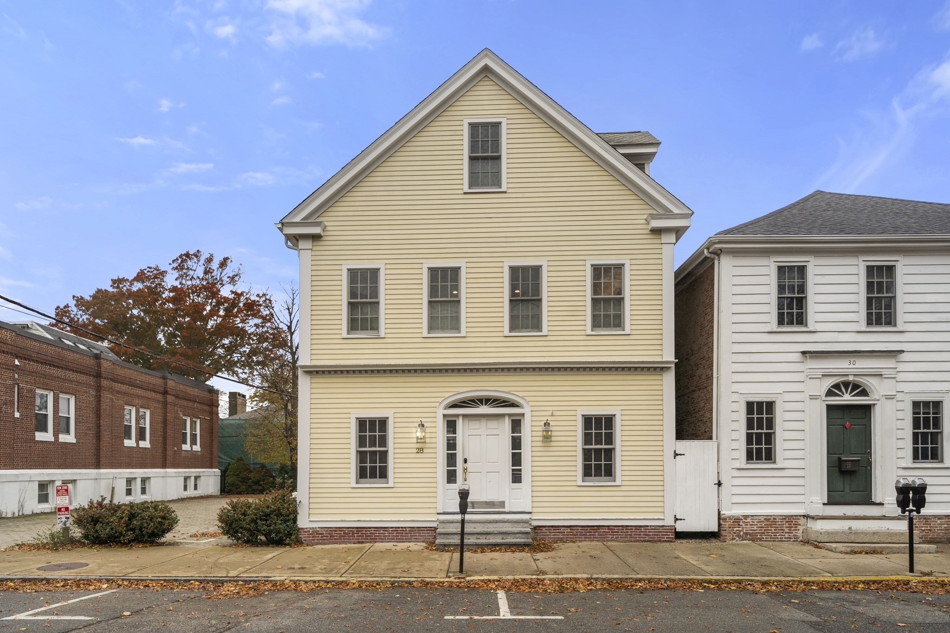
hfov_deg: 86.9
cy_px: 316
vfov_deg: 64.5
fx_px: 501
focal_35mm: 19
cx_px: 475
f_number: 7.1
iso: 320
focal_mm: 19
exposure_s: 1/400
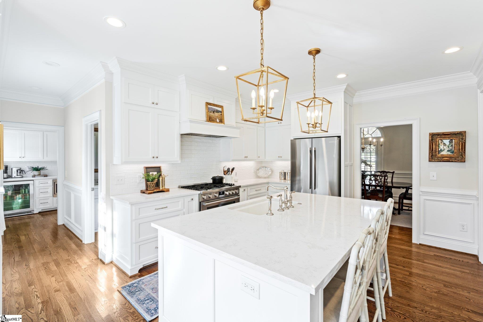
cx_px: 242
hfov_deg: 96.7
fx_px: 215
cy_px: 161
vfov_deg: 73.7
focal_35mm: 16
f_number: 8
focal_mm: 16
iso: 250
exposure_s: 1/13
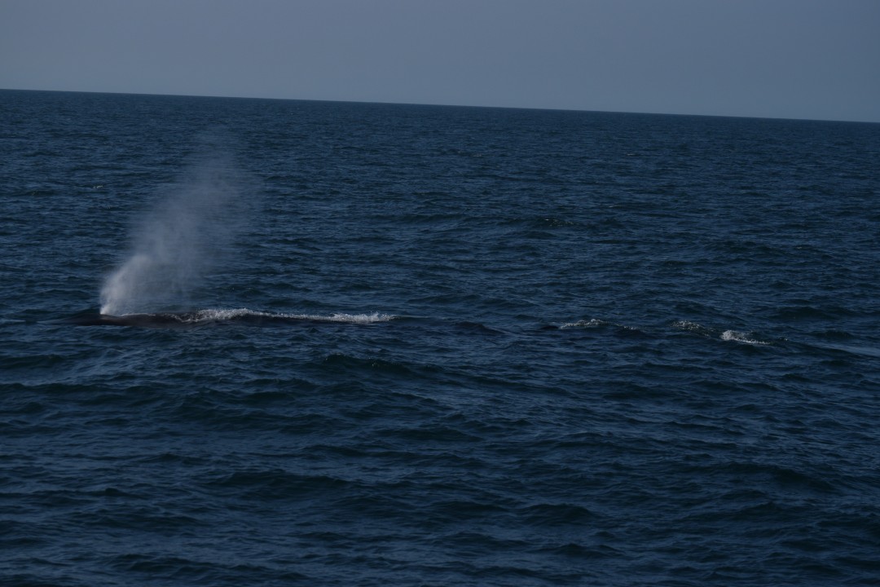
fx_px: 3116
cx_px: 440
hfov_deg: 16.1
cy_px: 294
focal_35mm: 128
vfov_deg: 10.8
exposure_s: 1/4000
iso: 200
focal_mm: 85
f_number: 7.1
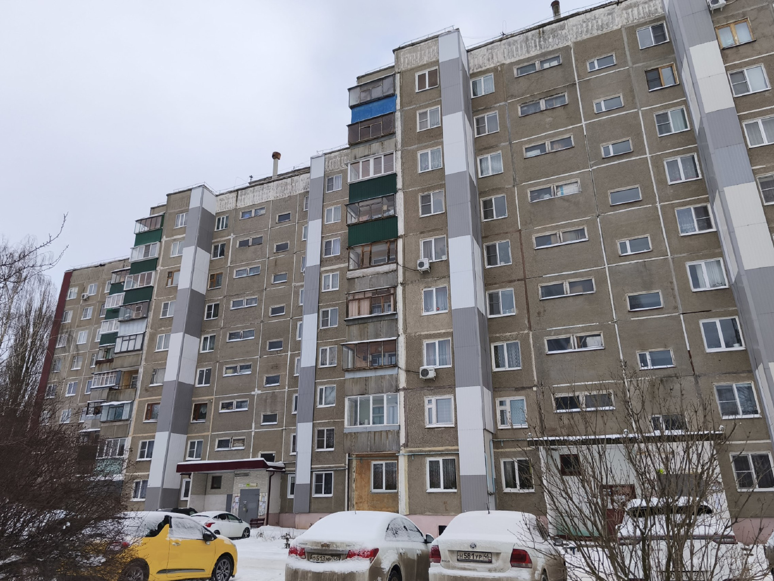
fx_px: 514
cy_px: 290
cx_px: 387
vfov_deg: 58.9
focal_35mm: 23
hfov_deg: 73.9
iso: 80
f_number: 1.7
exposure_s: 1/1176
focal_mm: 5.35
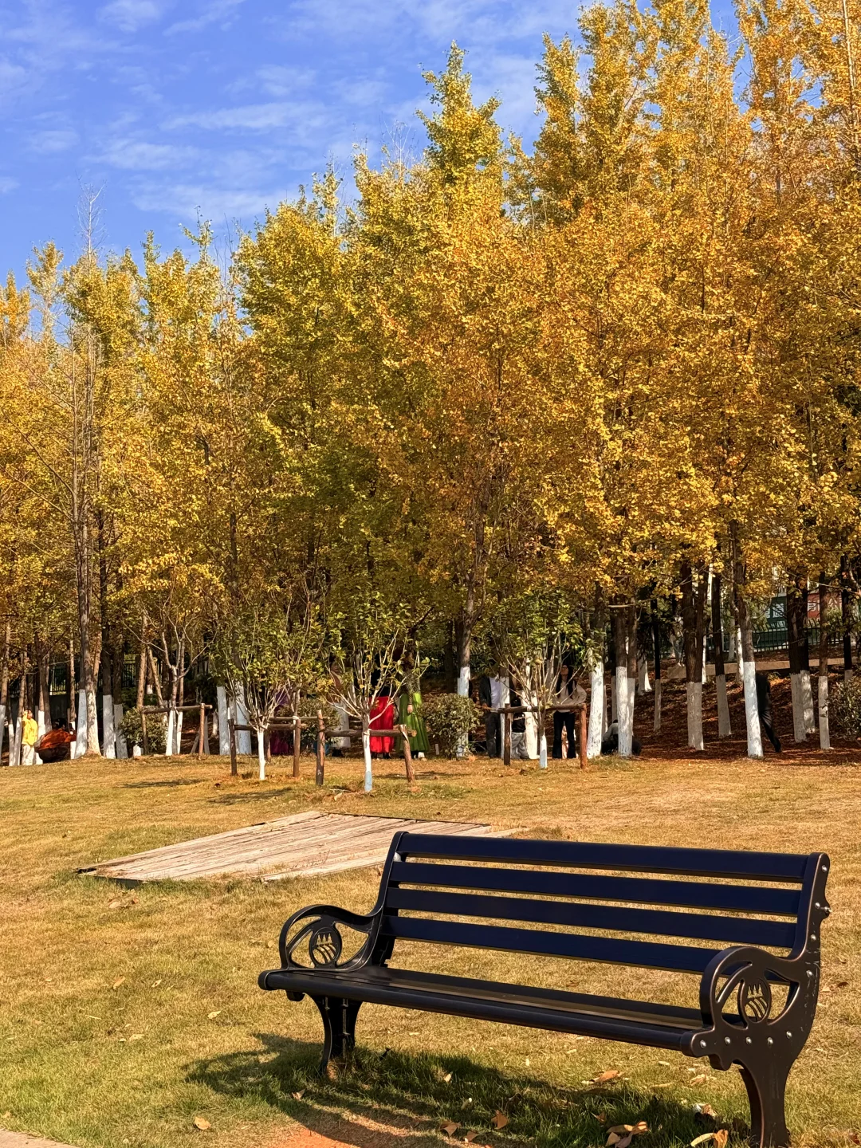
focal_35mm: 48
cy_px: 574
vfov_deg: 39.7
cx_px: 430
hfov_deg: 30.3
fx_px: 1592
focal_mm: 6.76
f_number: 1.78
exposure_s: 1/4587
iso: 80
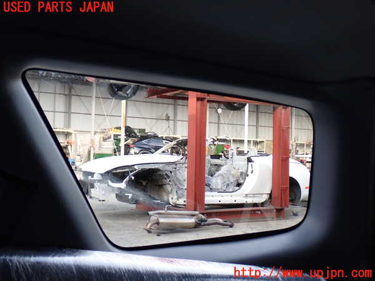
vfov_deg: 32.9
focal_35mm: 44
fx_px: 477
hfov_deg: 42.9
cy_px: 140
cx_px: 188
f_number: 2.9
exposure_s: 1/80
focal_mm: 7.84
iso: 200
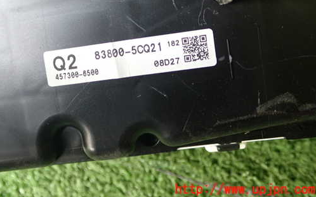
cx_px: 128
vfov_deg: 27.7
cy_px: 55
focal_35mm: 46
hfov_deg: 43.3
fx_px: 396
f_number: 2.5
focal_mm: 6.37
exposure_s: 1/40
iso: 200
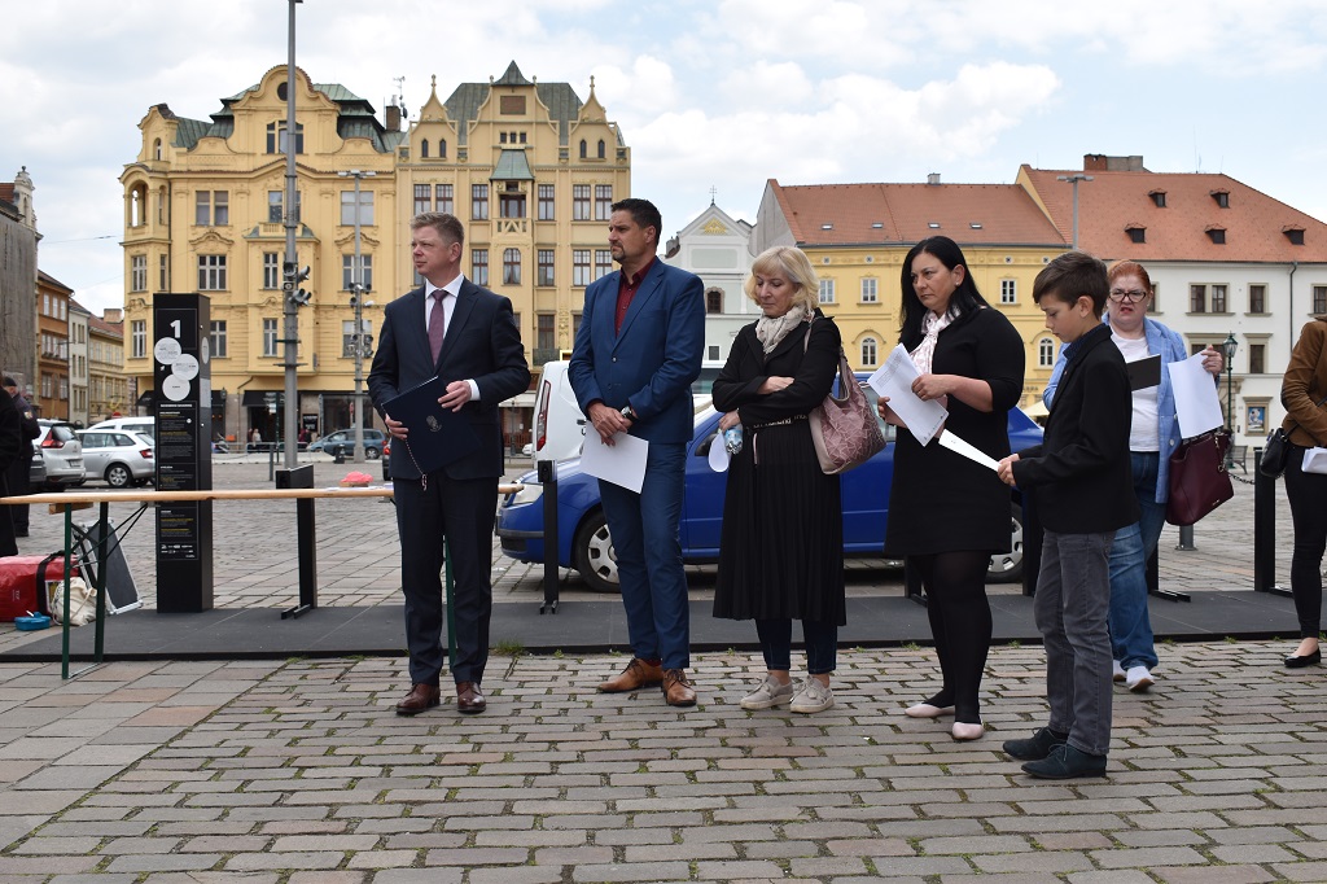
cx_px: 664
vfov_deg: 31.9
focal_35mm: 42
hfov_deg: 46.4
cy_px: 442
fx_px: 1548
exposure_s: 1/200
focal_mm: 28
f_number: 7.1
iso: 100
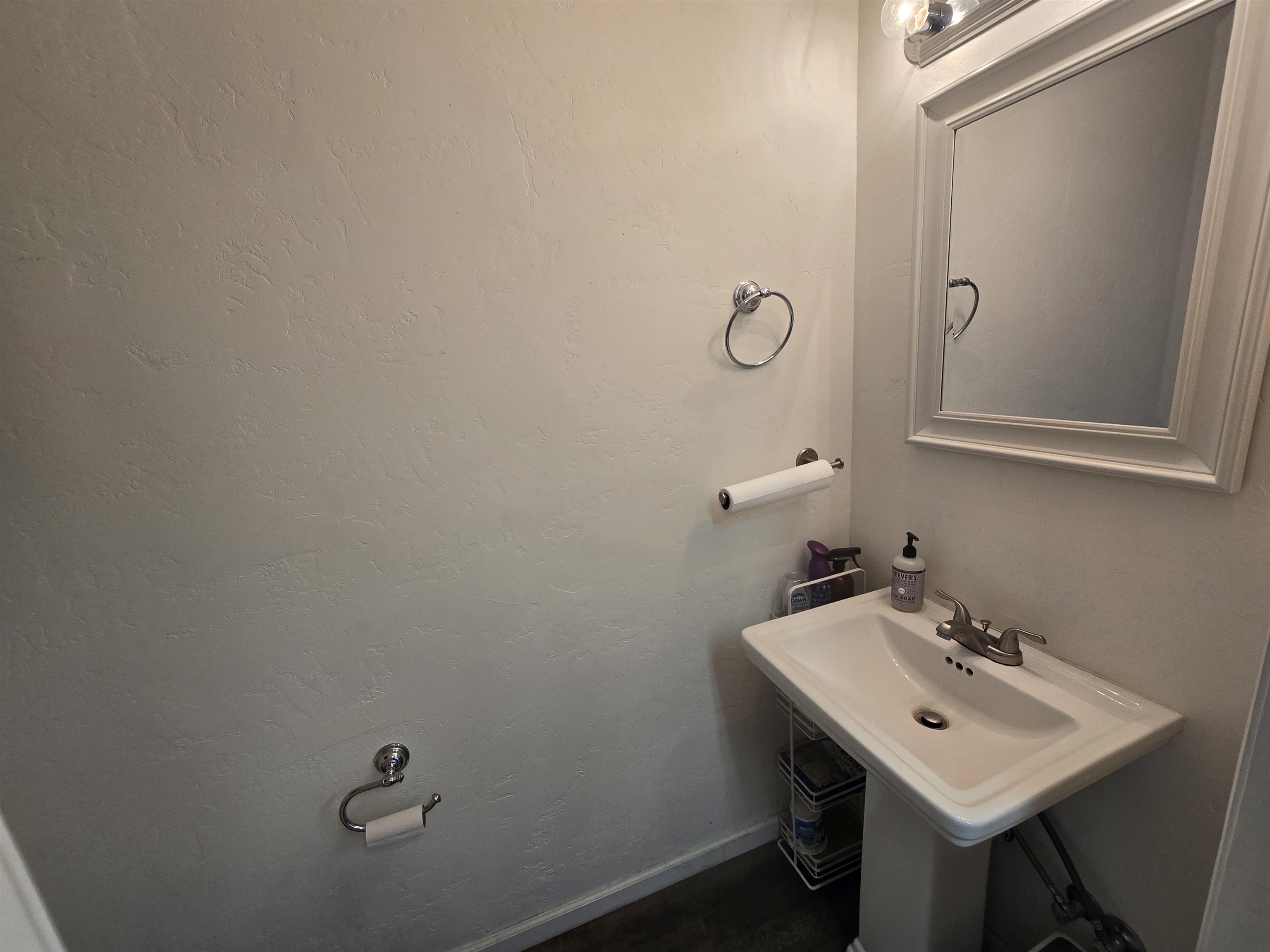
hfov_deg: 106.2
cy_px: 476
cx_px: 635
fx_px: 477
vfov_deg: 89.9
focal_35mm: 13
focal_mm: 2.2
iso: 80
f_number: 2.2
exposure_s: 1/60
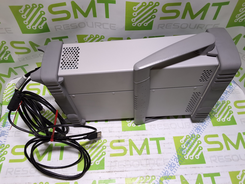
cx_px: 122
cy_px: 92
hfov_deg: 63.4
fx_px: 198
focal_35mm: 28
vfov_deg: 49.7
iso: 40
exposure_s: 1/60
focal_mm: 2.91
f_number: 1.9
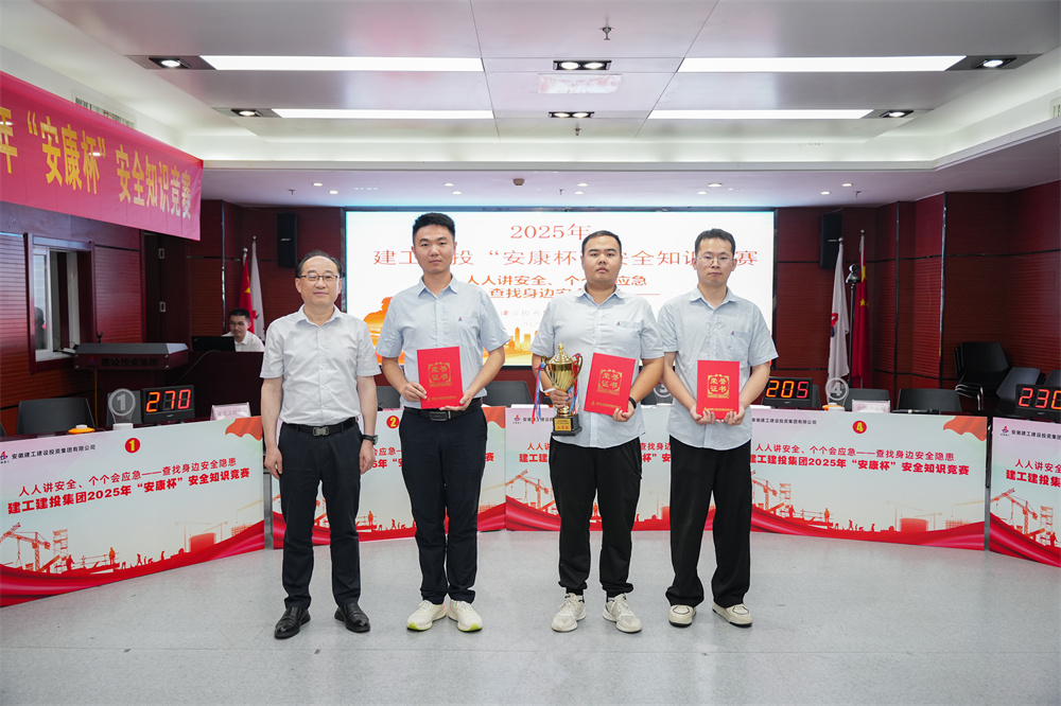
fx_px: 913
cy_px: 353
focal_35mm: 31
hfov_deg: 60.3
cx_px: 530
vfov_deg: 42.3
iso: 800
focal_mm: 31
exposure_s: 1/200
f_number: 2.8
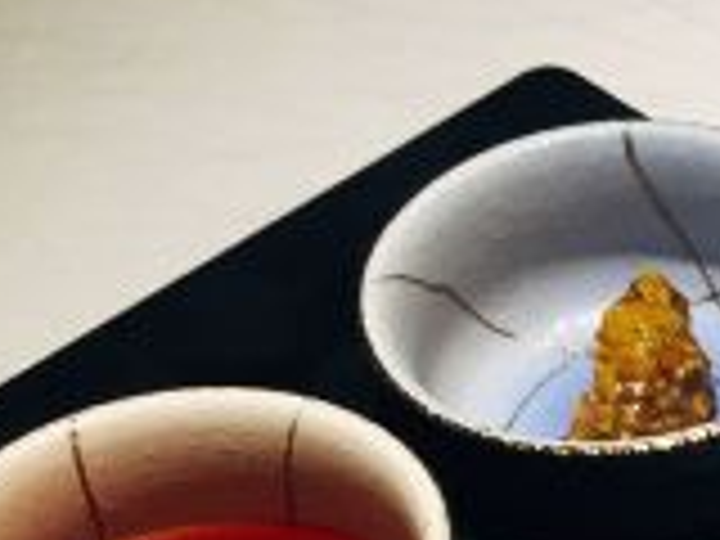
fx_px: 2642
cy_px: 988
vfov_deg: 10.9
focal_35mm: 127
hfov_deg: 13.7
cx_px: 1332
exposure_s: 1/100
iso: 50
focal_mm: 4.15
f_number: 2.2
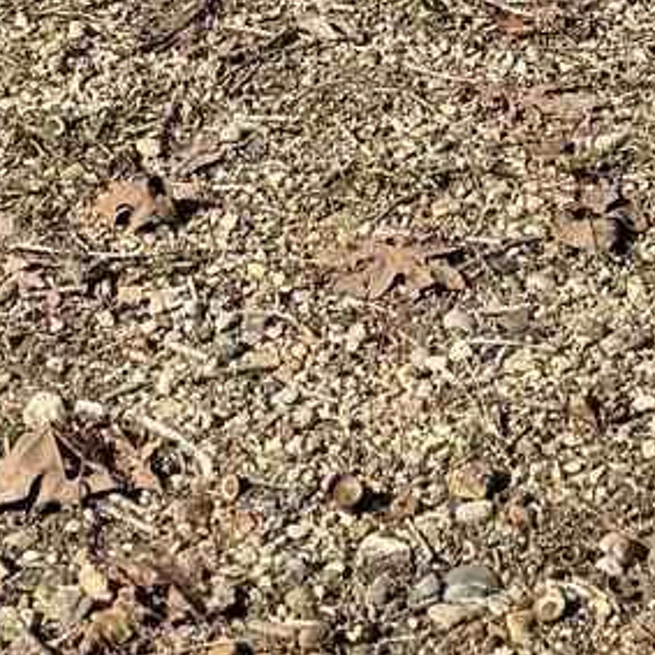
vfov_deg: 9.3
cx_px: 412
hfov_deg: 10.1
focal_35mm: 173
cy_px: -785
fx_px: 3704
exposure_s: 1/2907
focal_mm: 6.76
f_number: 1.78
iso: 80
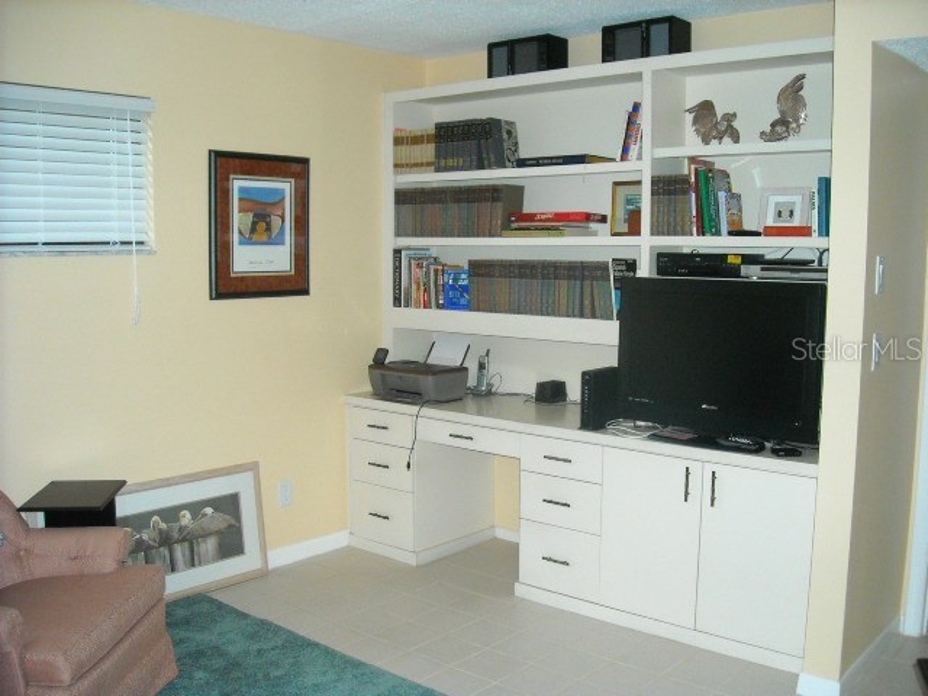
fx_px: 938
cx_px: 464
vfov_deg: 40.7
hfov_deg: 52.6
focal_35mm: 35
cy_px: 348
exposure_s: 1/60
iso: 400
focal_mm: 5.7
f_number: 2.8
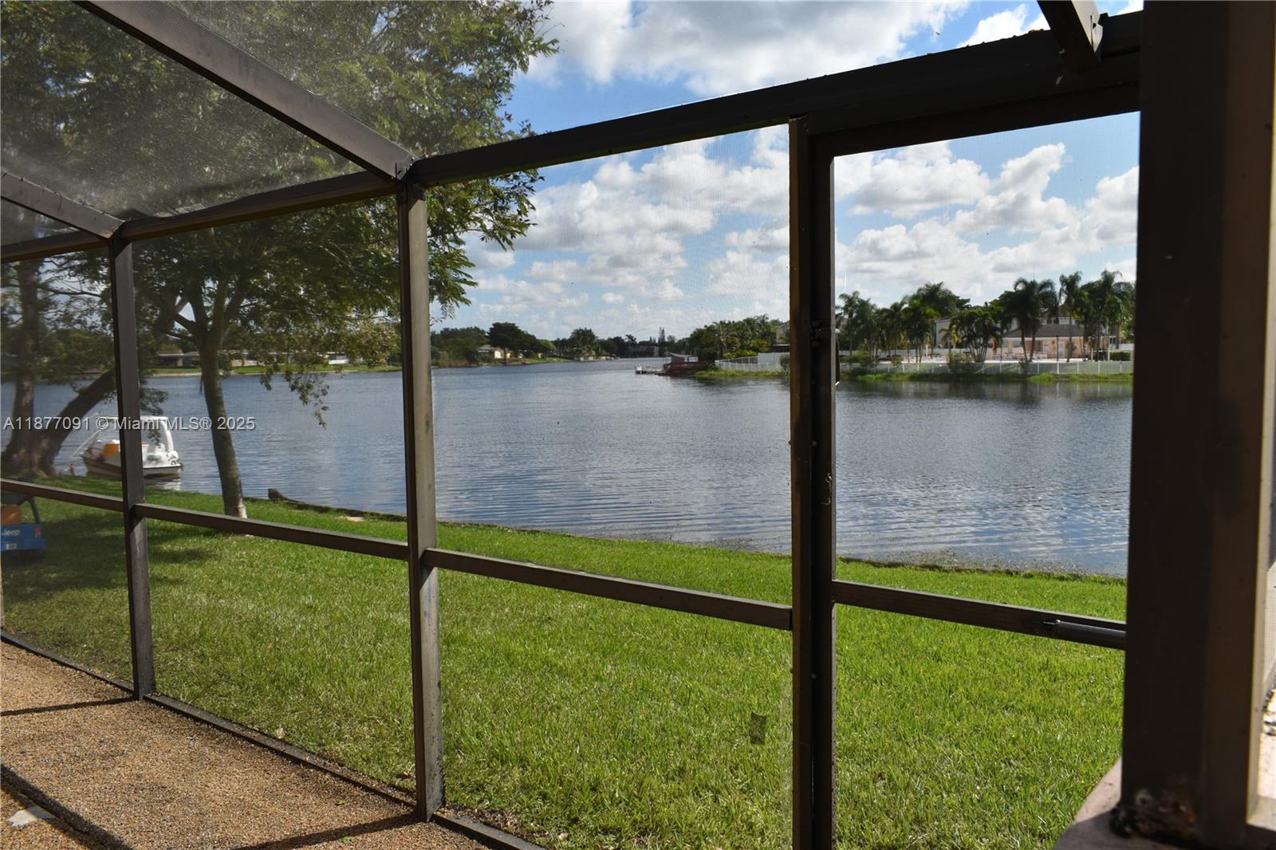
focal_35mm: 27
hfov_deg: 67.4
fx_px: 957
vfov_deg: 47.9
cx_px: 638
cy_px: 425
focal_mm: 18
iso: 100
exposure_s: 1/250
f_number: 8
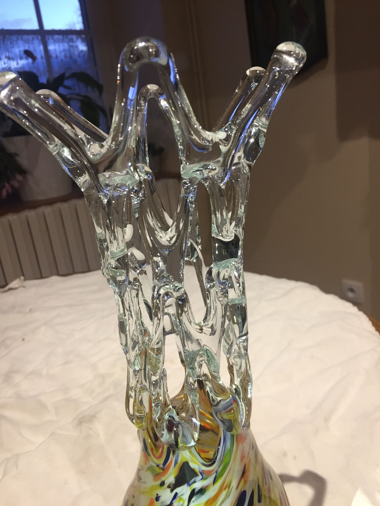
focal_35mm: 29
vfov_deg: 61.7
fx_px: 424
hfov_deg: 48.2
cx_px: 190
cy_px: 253
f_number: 2.2
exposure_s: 1/33
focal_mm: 4.15
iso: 160
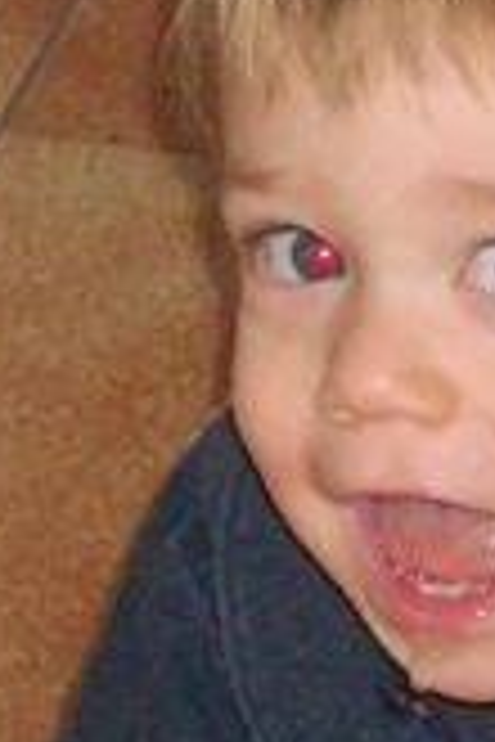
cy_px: 589
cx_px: 634
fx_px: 7342
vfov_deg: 5.8
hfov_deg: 3.9
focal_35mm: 356
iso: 400
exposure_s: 1/60
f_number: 5.2
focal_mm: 18.6
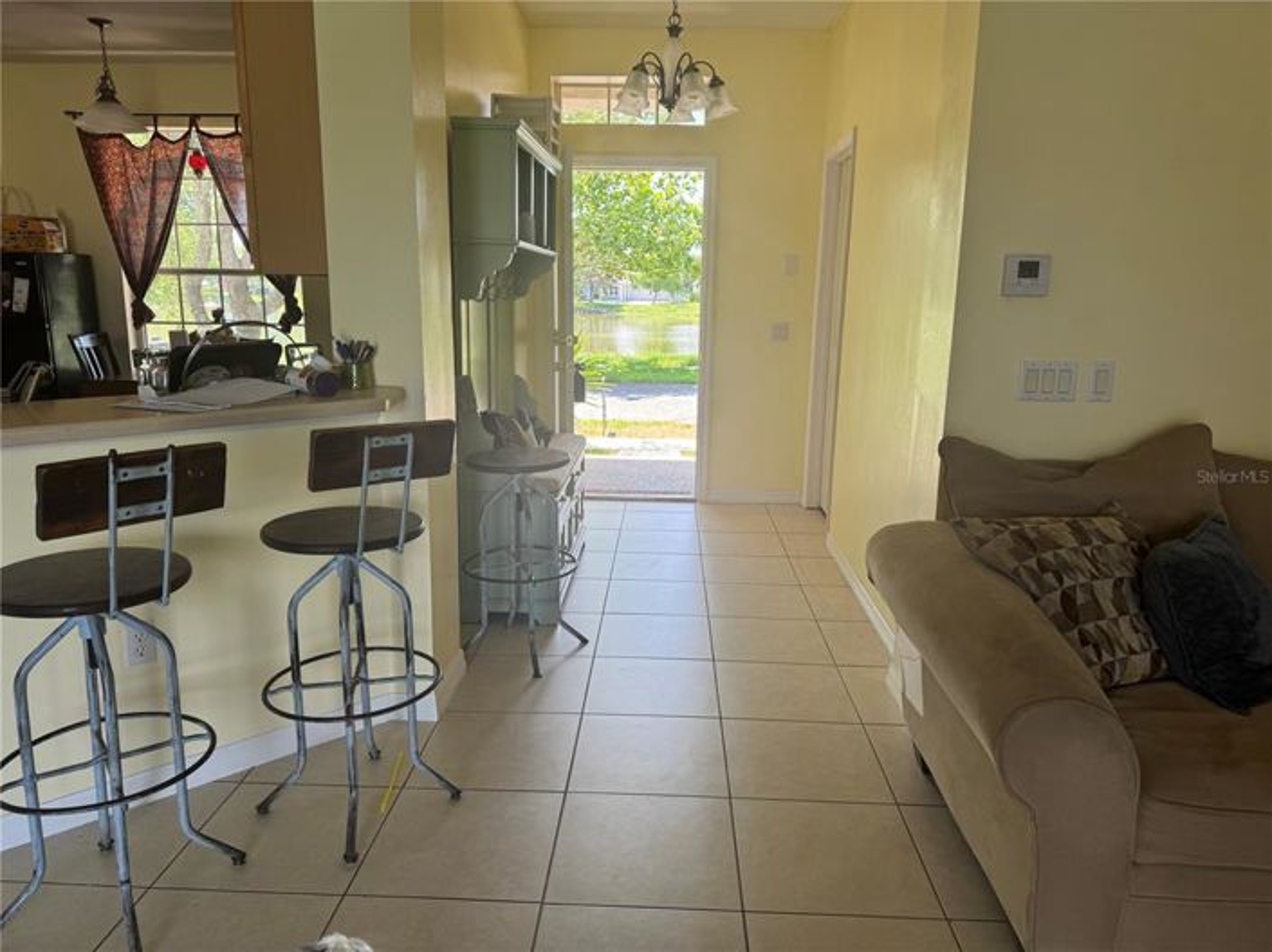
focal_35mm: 24
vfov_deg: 56.8
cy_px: 476
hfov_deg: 71.6
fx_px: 881
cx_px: 636
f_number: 1.78
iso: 64
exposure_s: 1/162
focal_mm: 6.76
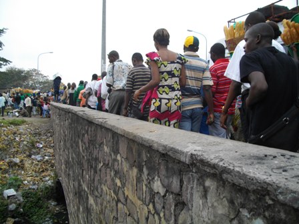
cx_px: 150
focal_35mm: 31
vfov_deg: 45.4
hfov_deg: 58.4
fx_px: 268
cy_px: 112
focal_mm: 5.7
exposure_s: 1/250
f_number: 2.9
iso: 100
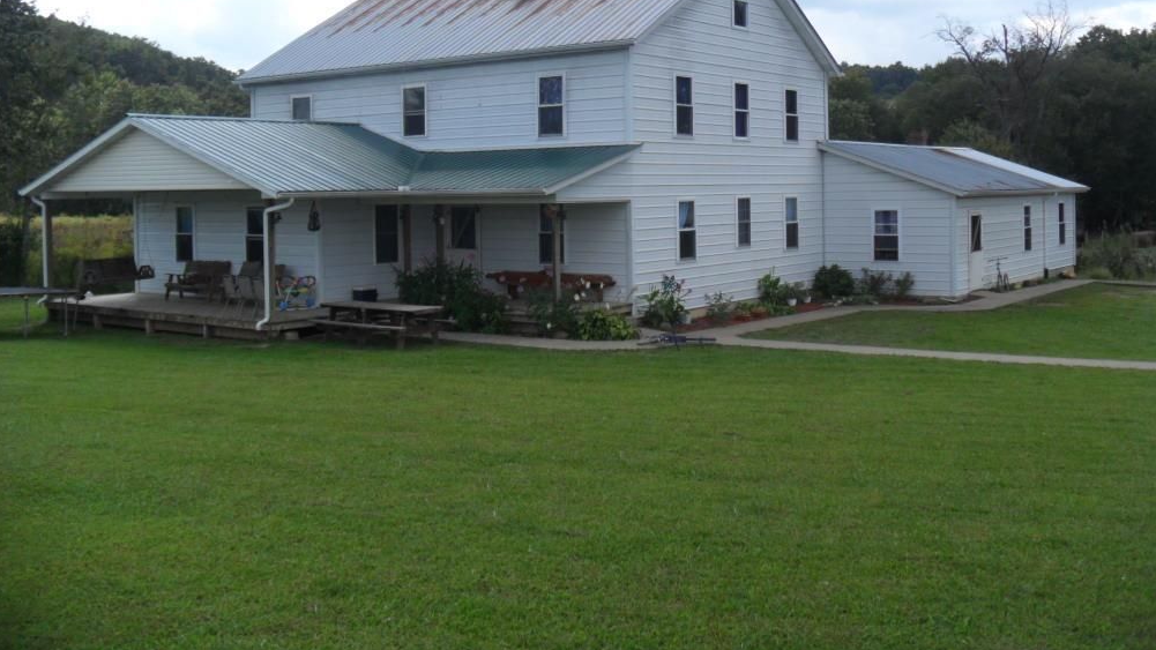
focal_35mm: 39
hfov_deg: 51.6
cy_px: 210
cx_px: 584
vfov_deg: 30.2
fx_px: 1195
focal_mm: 6.3
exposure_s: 1/180
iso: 80
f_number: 7.6
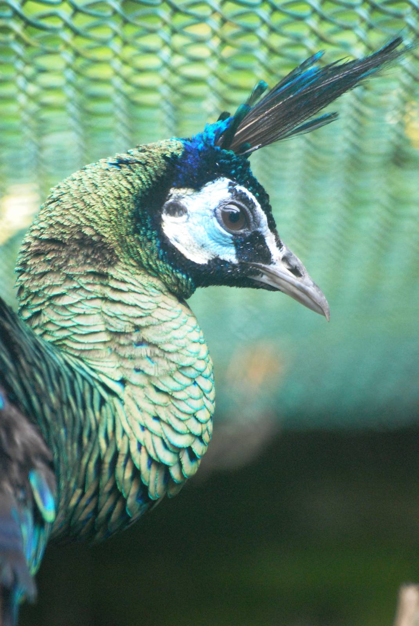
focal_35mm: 450
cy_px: 313
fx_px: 7834
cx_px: 210
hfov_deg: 3.1
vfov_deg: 4.6
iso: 1600
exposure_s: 1/160
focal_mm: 300
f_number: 6.3
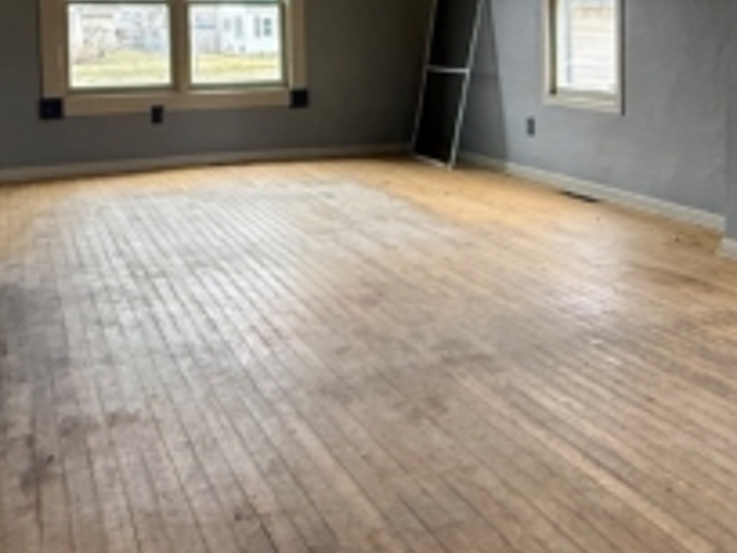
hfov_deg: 46.7
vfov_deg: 34.4
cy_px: 83
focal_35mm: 40
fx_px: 852
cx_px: 415
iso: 400
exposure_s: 1/99
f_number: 2.2
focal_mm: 2.22
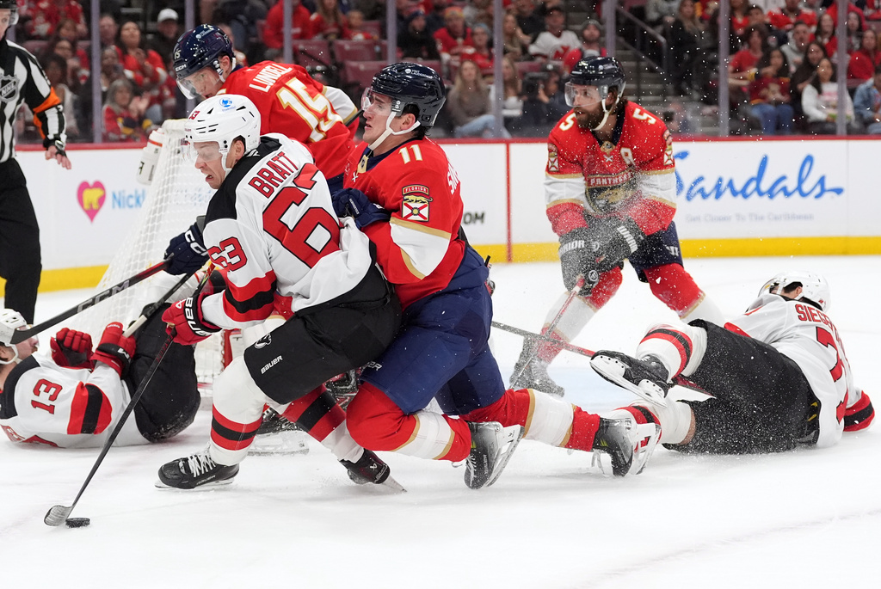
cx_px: 440
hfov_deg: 19.4
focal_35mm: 105
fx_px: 2572
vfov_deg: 13.1
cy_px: 294
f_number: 2.8
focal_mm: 70
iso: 4000
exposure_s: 1/3200
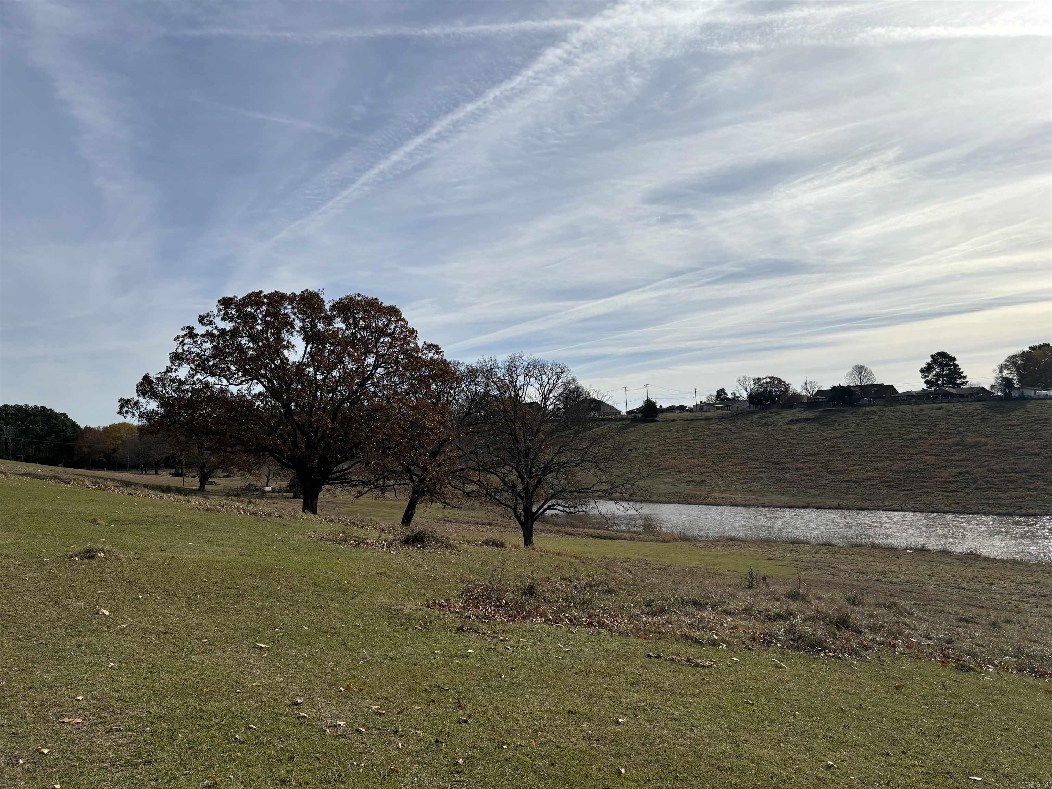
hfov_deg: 67.3
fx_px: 790
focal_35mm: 26
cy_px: 394
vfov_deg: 53.1
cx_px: 526
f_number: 1.6
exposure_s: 1/8333
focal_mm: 5.96
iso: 50
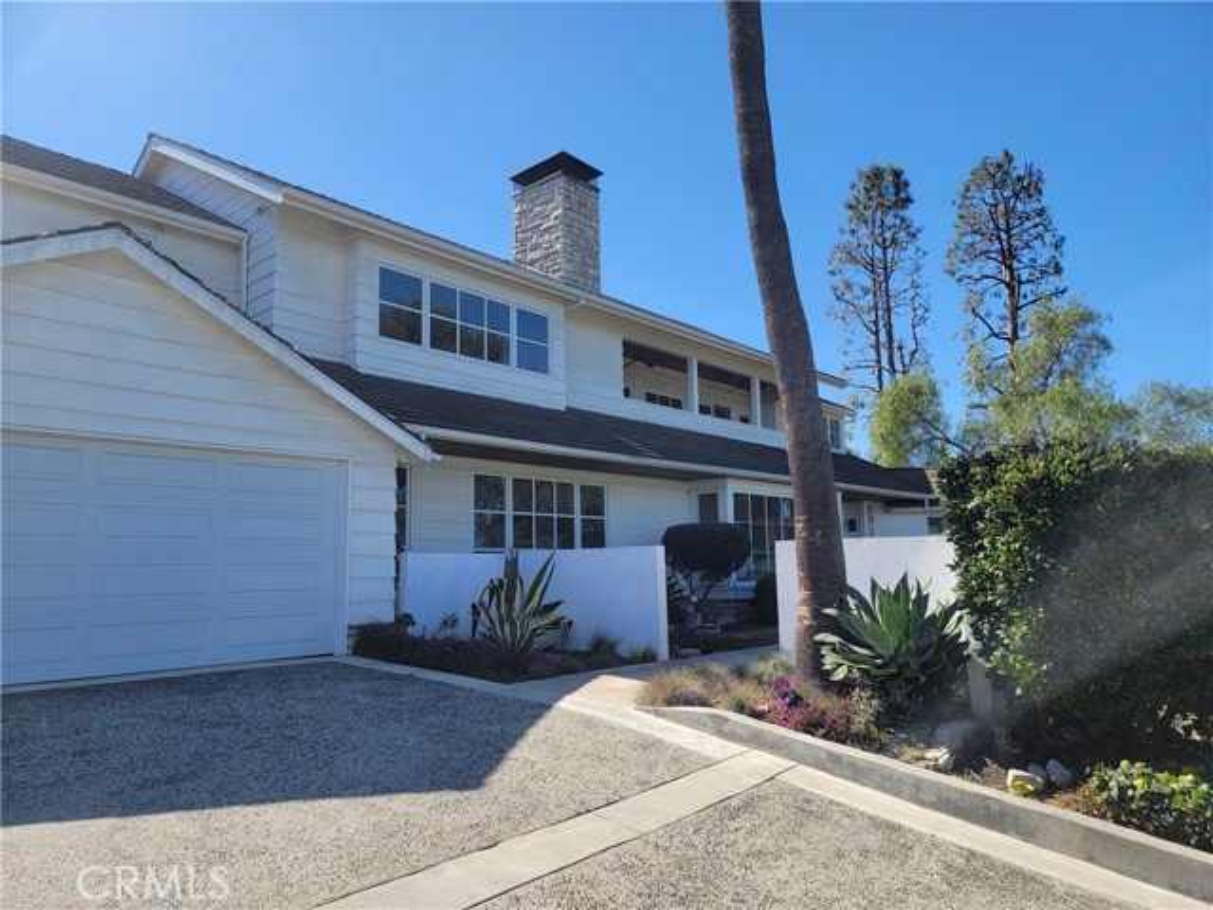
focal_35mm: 24
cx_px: 606
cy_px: 455
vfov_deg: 56.8
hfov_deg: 71.6
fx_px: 841
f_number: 1.8
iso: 16
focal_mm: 6.7
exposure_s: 1/614
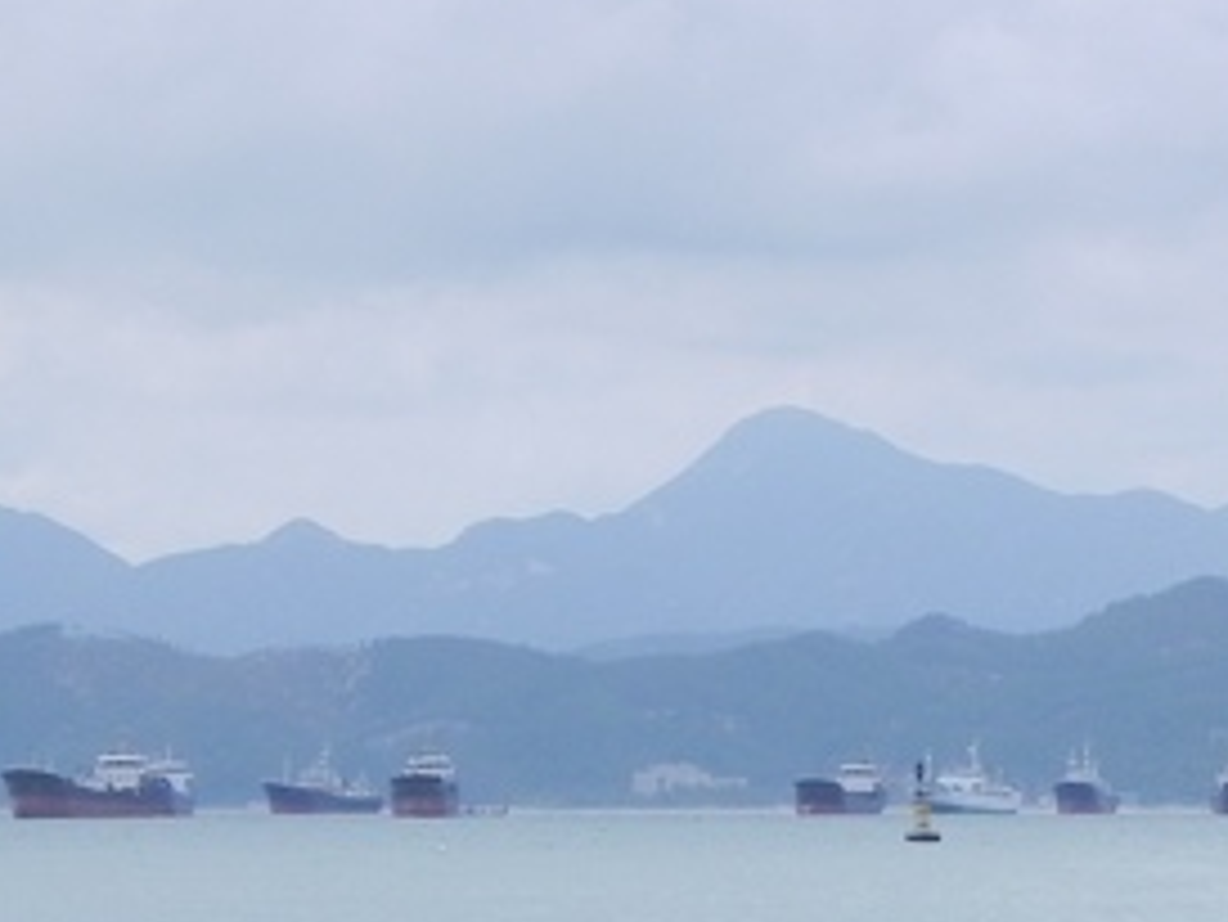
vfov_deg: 4.5
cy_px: 1023
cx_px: 1210
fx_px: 11747
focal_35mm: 331
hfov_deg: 6.0
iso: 160
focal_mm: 23
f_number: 8
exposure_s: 1/398
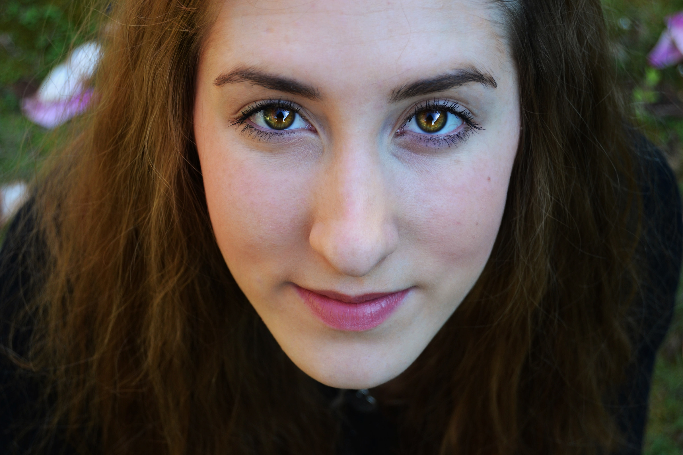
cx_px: 342
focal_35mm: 75
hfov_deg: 27.0
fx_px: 1423
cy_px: 228
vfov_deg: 18.2
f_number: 5.6
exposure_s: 1/125
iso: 320
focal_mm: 50
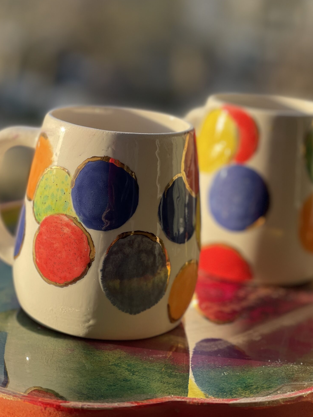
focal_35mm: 84
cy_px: 166
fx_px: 1012
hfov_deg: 17.6
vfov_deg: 23.2
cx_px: 169
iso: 25
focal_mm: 7.5
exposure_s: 1/253
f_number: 2.2
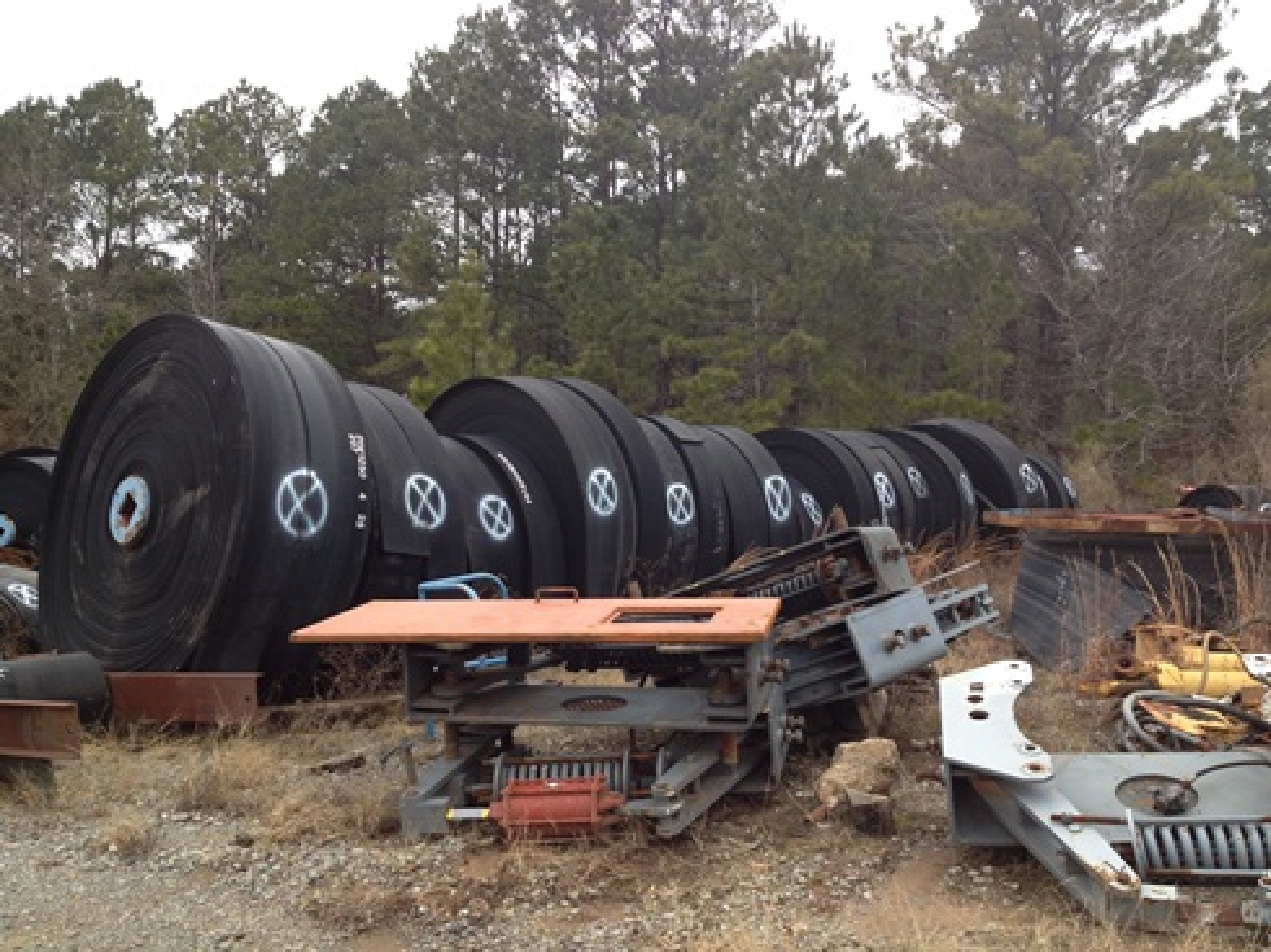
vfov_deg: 40.7
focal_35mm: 35
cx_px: 636
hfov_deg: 52.6
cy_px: 476
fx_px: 1284
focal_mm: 4.28
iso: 50
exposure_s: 1/341
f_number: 2.4
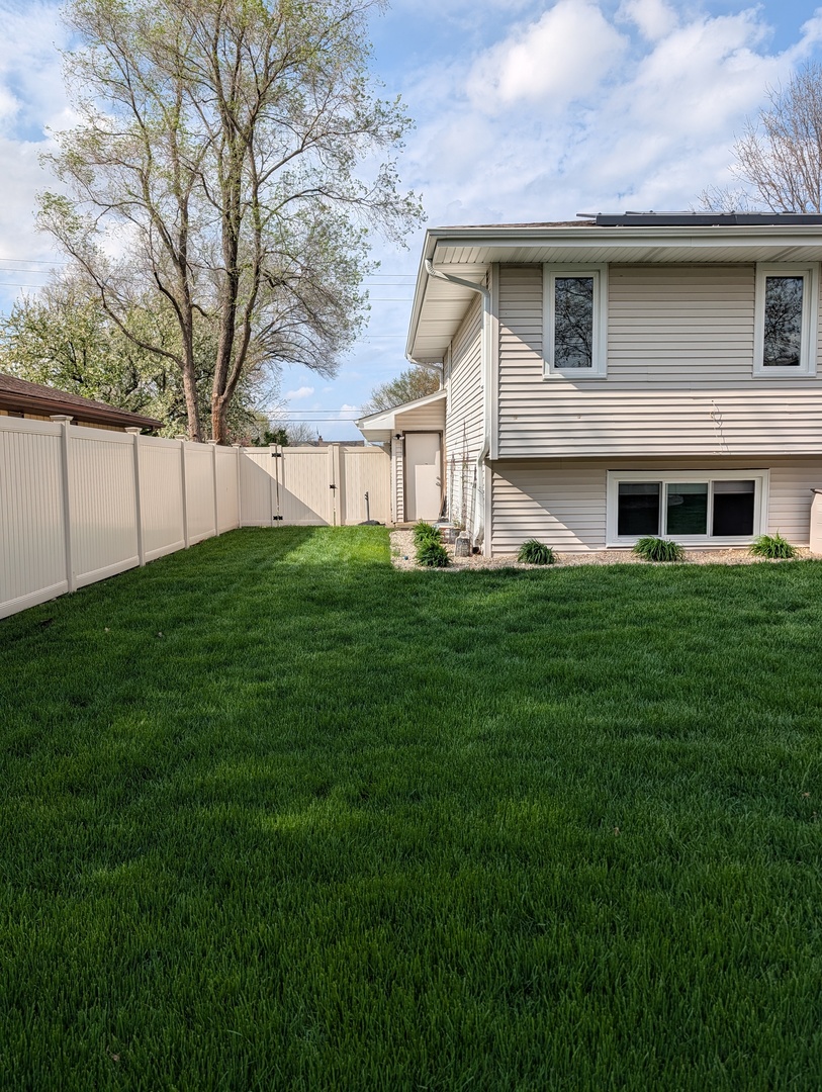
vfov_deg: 71.5
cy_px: 546
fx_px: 758
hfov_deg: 56.9
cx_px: 411
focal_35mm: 24
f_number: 1.68
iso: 20
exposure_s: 1/1383
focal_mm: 6.9
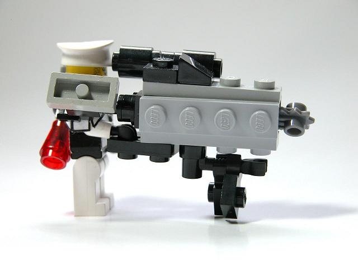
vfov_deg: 12.8
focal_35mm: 116
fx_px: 1200
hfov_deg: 17.0
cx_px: 179
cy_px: 134
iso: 100
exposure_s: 1/56.6
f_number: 3.7
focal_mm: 29.5
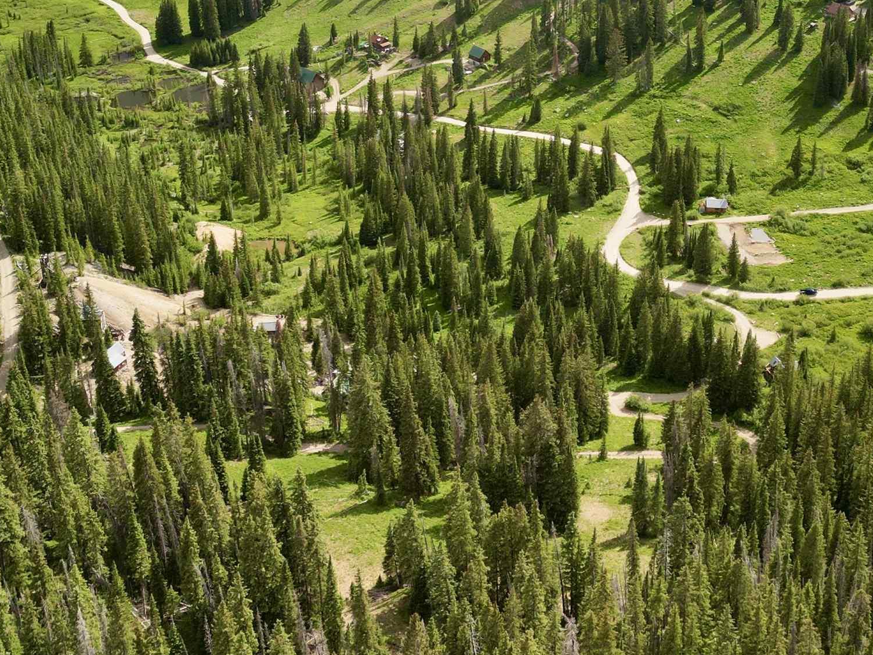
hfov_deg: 38.8
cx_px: 497
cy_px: 73
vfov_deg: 28.6
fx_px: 1235
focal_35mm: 49
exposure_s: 1/1000
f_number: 1.7
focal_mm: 6.72
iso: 130
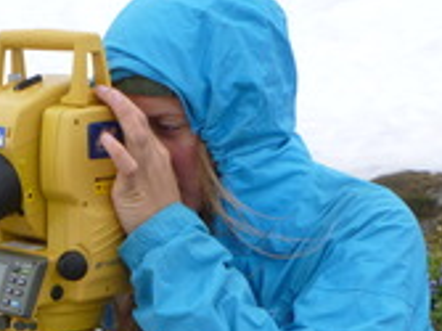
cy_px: 271
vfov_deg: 15.3
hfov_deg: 20.4
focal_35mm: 96
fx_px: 1225
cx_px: 154
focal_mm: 5.7
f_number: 3.5
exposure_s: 1/200
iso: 100
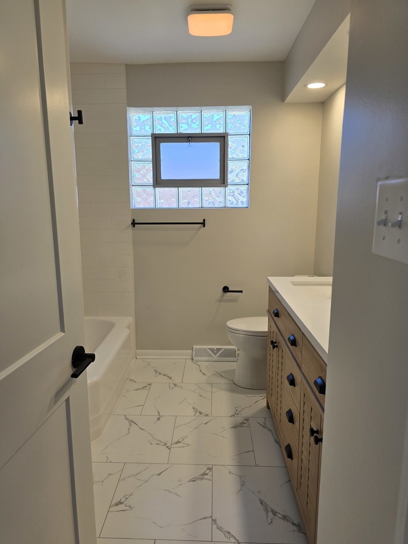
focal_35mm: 24
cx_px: 198
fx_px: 377
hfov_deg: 56.8
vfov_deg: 71.6
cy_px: 273
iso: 32
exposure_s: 1/120
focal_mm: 6.3
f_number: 1.7
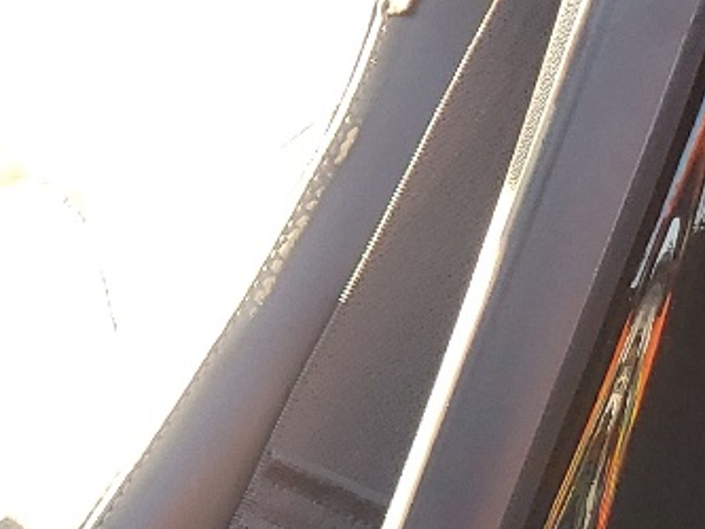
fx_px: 2547
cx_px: -970
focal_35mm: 125
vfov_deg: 11.9
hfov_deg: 12.5
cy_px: 326
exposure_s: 1/167
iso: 50
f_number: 1.5
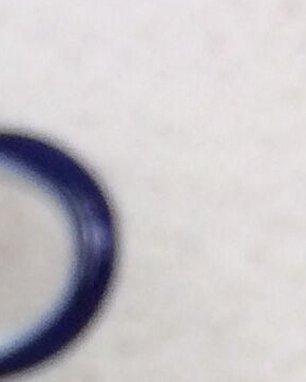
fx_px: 2884
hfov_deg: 5.4
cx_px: -843
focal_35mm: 255
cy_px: 1214
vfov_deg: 6.7
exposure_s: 1/50
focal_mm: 4.15
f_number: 2.2
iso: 50
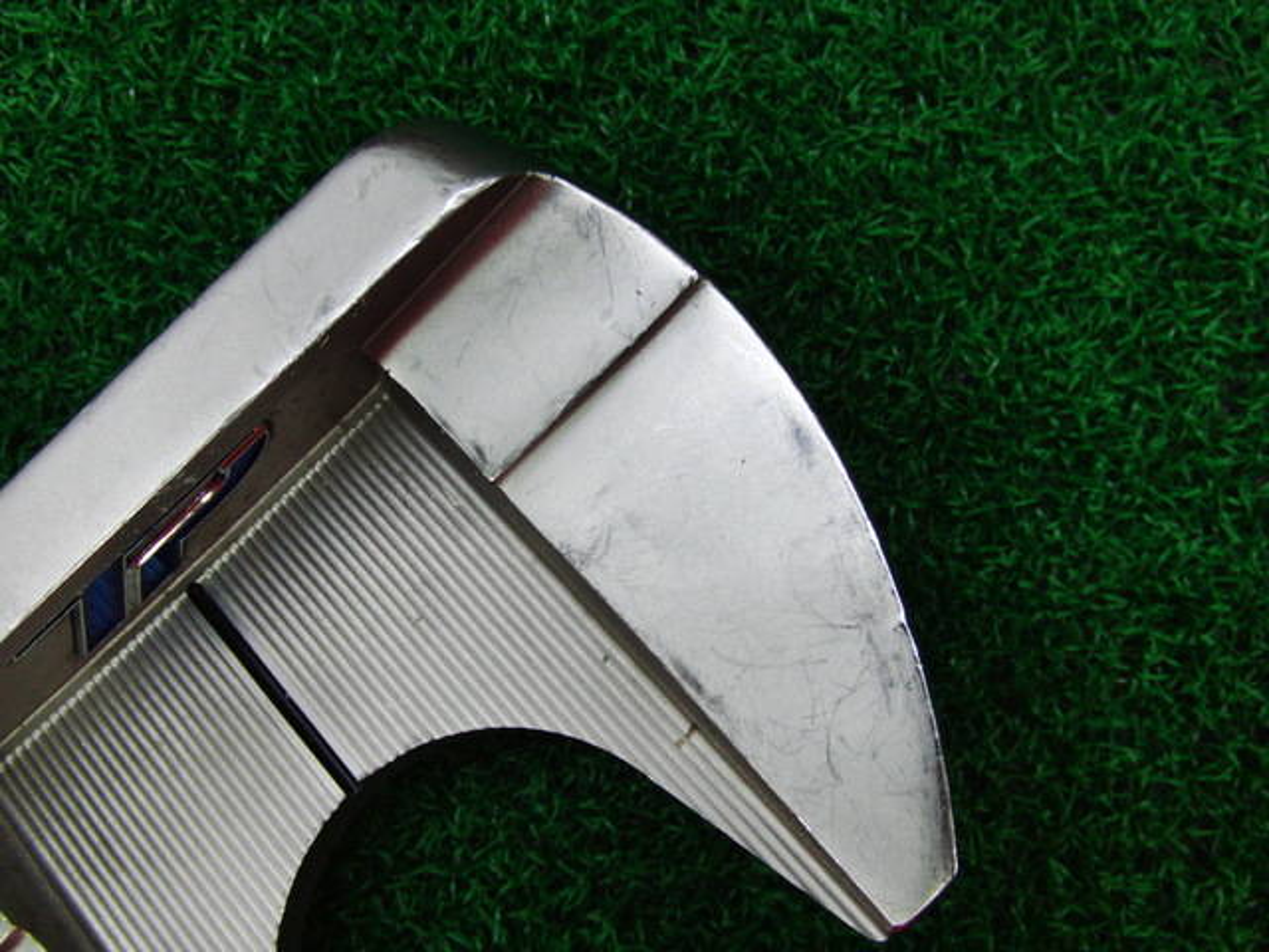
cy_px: 476
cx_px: 634
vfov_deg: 38.7
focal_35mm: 37
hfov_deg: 50.1
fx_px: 1356
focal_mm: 6.42
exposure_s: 1/80
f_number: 3.6
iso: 250
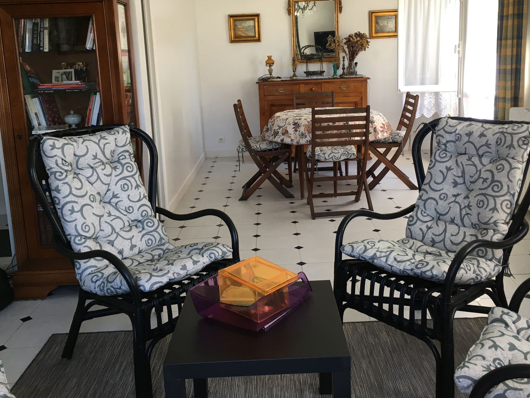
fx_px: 551
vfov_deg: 39.4
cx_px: 280
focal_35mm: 36
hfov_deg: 51.3
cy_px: 153
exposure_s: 1/33
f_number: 2.2
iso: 25
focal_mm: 4.15
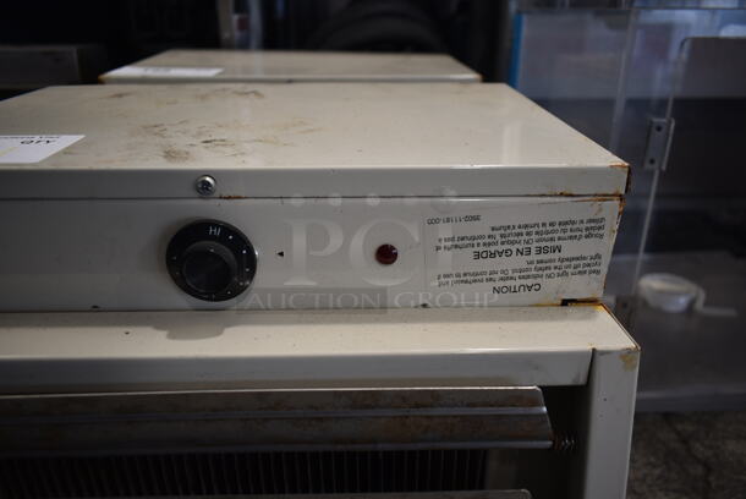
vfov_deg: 48.0
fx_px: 560
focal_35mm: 27
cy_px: 250
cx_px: 373
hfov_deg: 67.3
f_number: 3.5
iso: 160
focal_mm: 18
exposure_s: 1/30
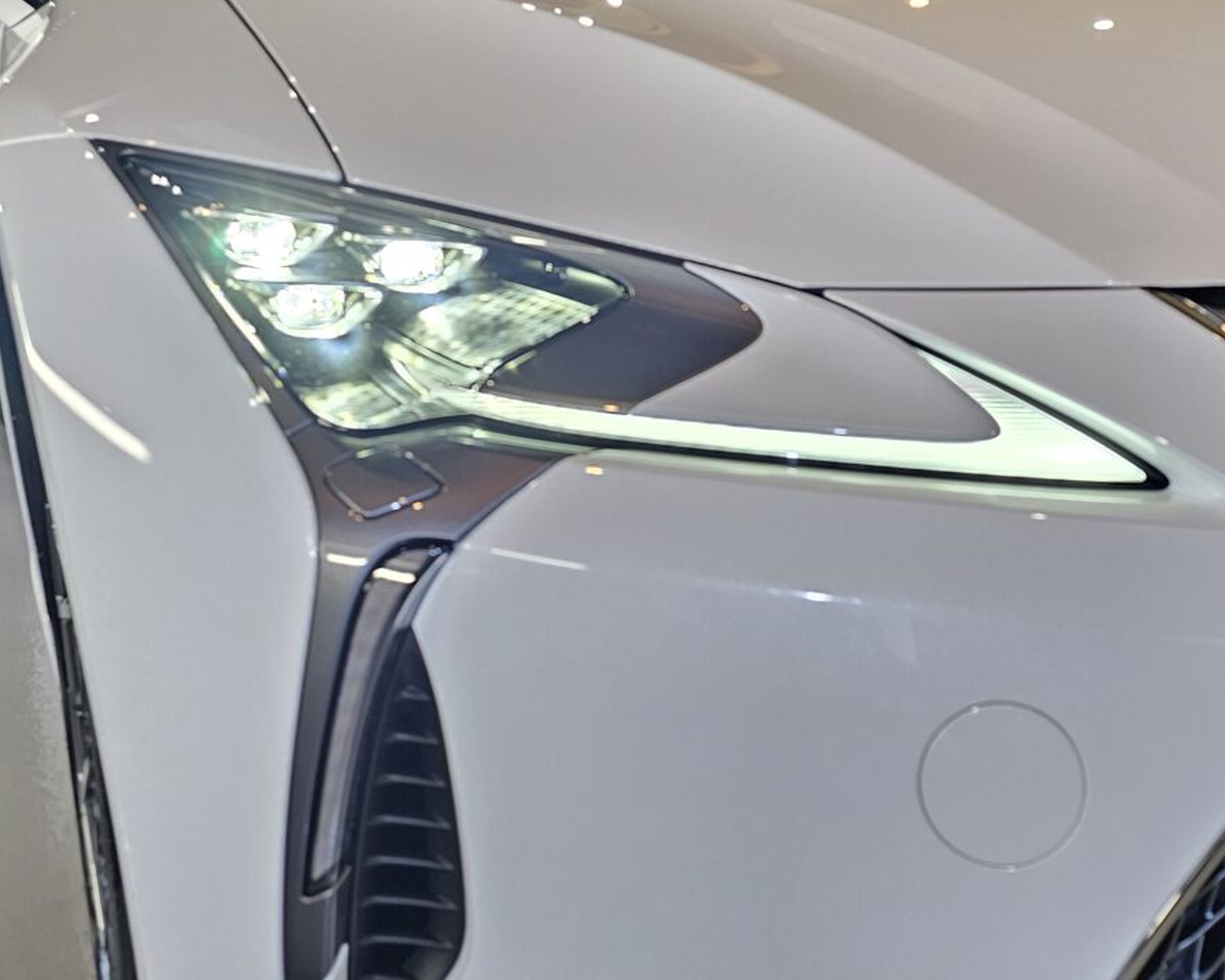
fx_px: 1777
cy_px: 323
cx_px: 956
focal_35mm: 49
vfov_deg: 30.6
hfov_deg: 36.9
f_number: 1.7
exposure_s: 1/50
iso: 40
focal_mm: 6.3
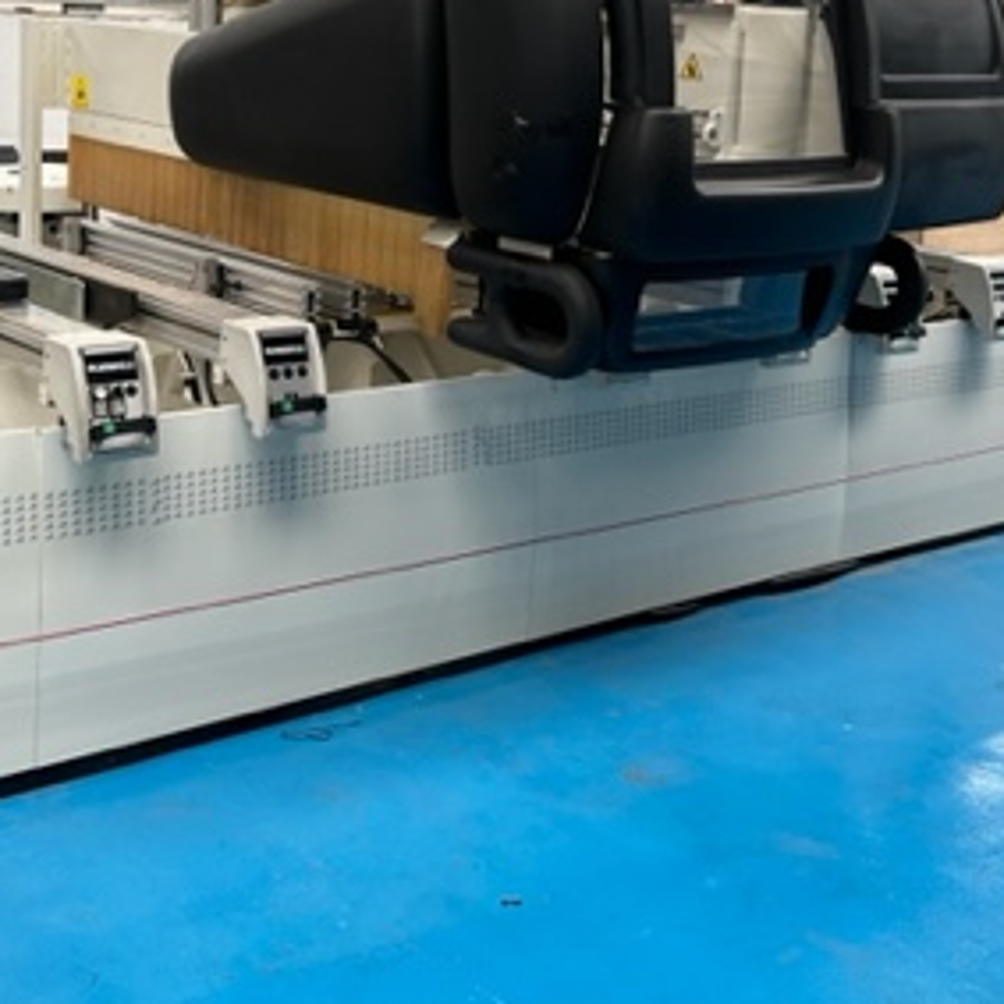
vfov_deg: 32.1
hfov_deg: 32.7
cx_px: 440
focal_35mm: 52
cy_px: 234
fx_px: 1706
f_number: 1.5
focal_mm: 5.7
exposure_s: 1/166
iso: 50
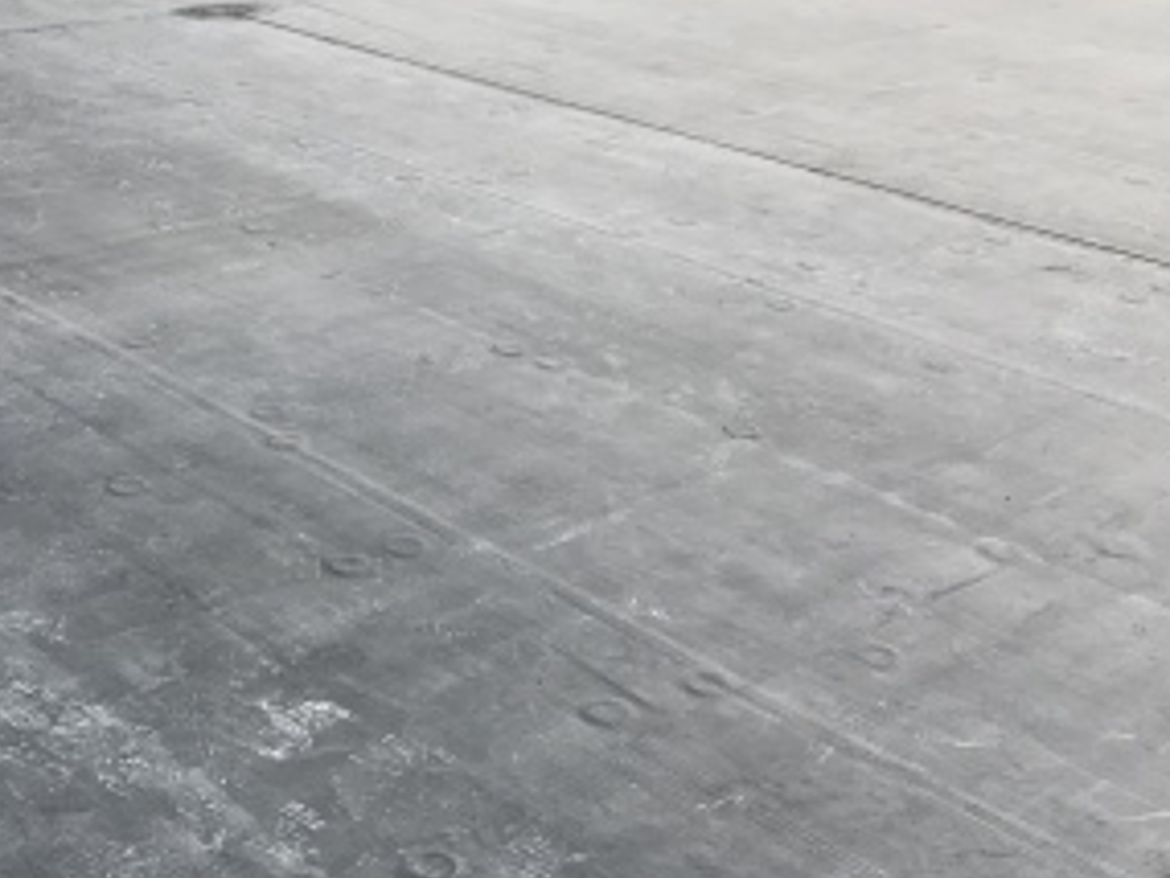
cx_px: 390
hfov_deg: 32.4
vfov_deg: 24.7
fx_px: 1995
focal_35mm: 59
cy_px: 275
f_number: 1.8
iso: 20
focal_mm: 3.99
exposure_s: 1/469
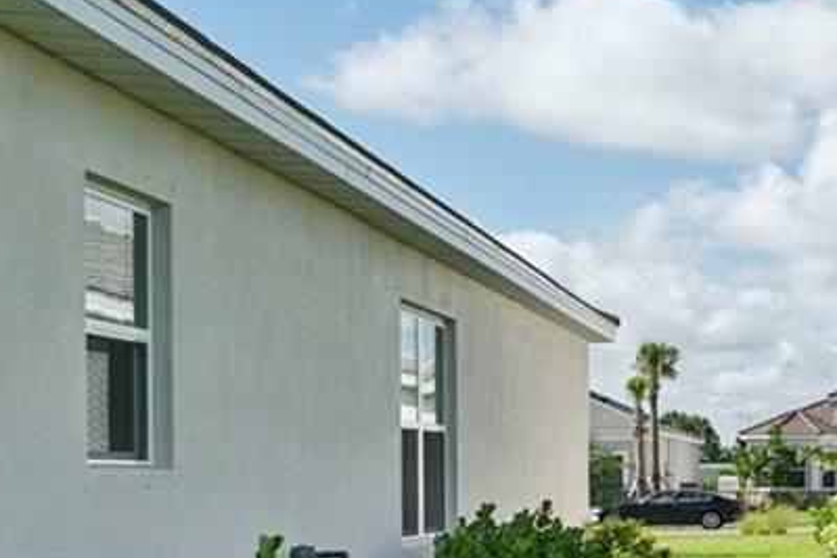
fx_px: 1488
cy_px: 454
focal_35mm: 64
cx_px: 1574
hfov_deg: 20.3
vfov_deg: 21.0
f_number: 8
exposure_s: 1/1250
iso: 400
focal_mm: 16
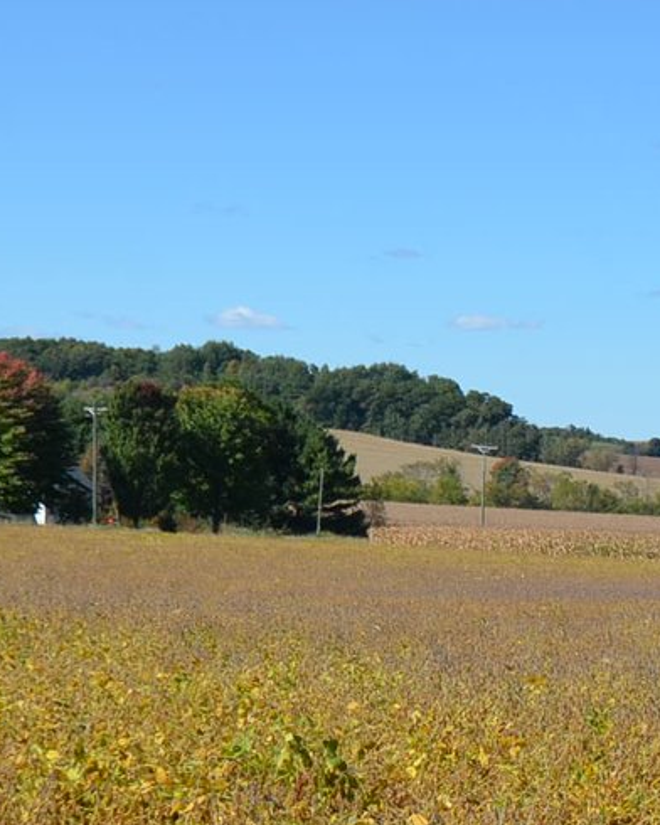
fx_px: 2881
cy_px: 657
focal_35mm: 118
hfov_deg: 12.9
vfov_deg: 16.2
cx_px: 668
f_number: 8
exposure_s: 1/250
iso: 100
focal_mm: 24
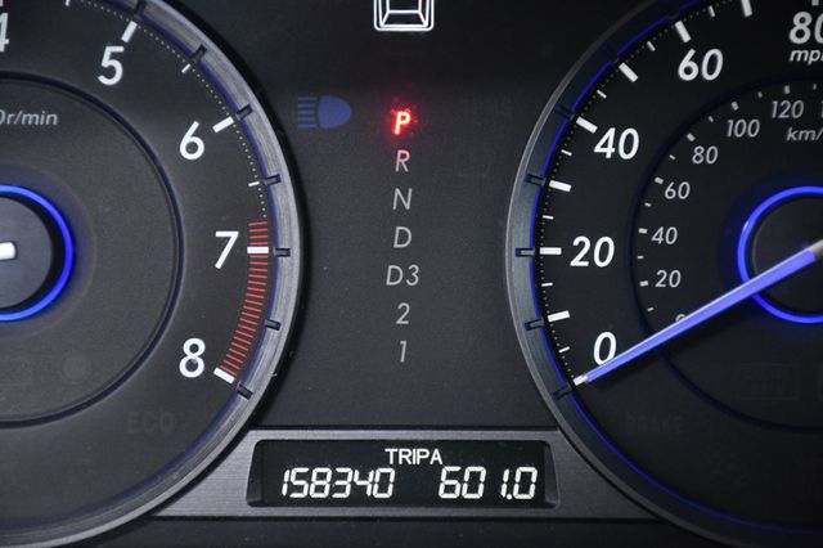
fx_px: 3427
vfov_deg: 9.1
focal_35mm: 150
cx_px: 412
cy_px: 274
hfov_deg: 13.7
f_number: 5.6
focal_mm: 100
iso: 2500
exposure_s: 1/125
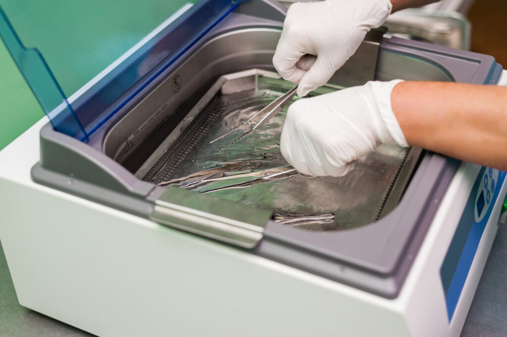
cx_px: 254
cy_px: 168
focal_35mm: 50
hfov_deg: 39.6
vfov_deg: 26.9
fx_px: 704
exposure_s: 1/200
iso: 250
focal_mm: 50
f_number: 2.8
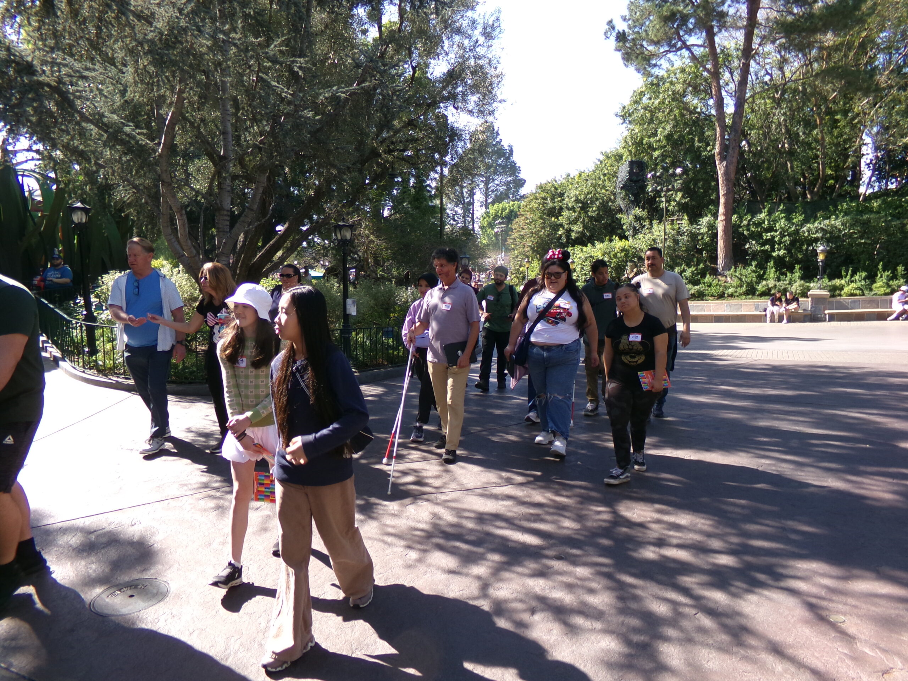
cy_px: 340
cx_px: 454
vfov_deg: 56.8
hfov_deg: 71.6
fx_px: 630
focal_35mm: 24
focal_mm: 4.3
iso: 100
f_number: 3.7
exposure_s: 1/240
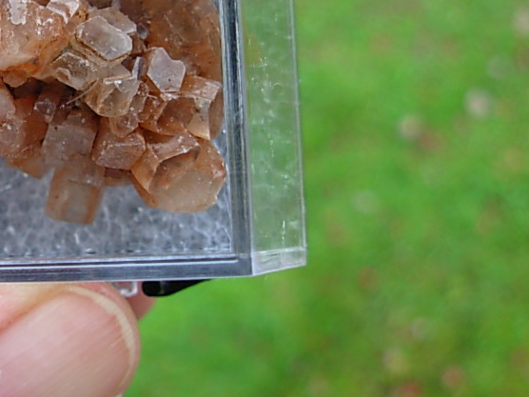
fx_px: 1070
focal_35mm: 70
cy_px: 110
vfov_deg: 20.9
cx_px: 60
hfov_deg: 26.9
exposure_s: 1/83
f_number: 2.9
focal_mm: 6.3
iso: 50
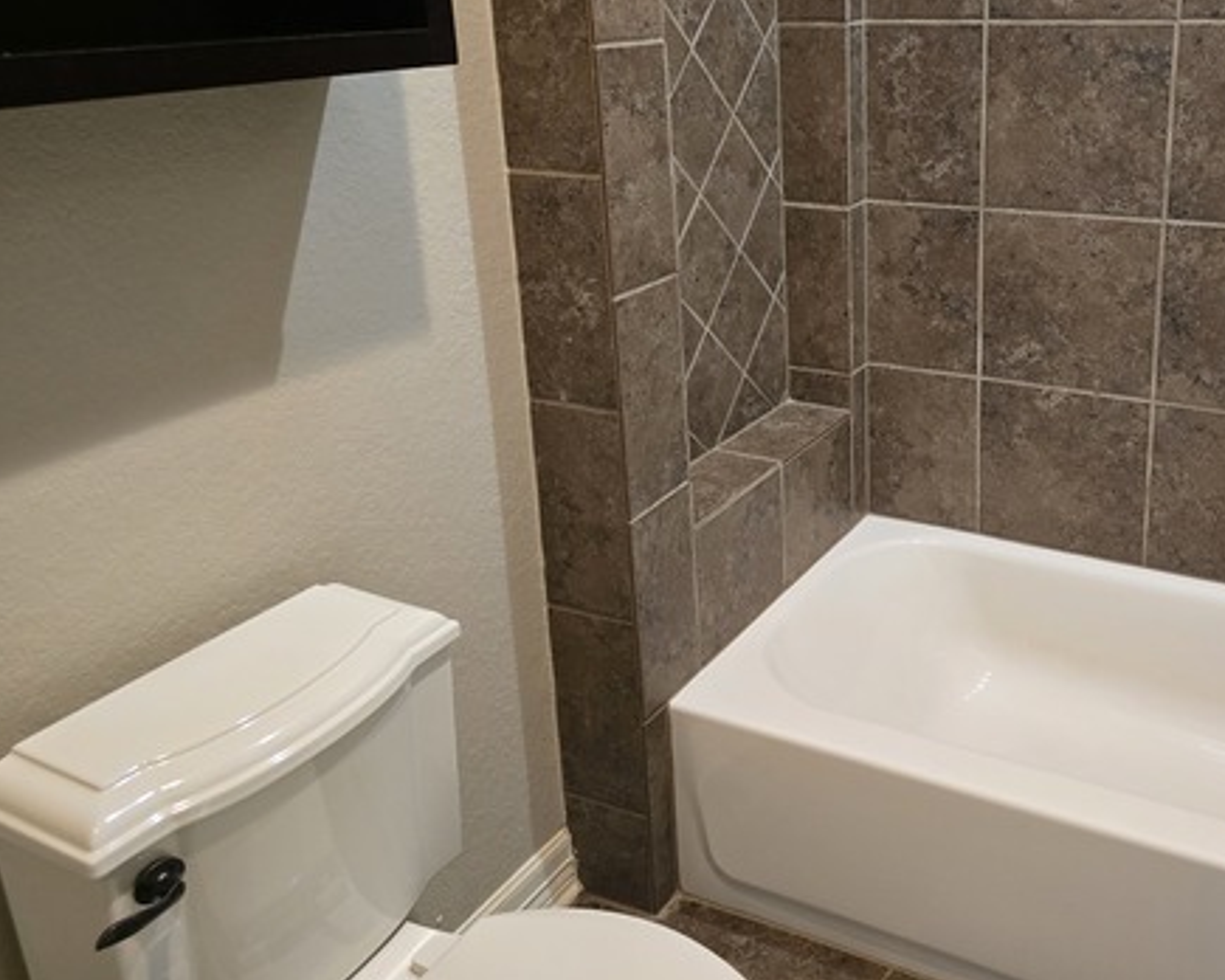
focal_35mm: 33
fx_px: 1196
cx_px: 856
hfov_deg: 52.7
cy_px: 332
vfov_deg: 44.0
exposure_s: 1/60
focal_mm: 6.3
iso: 800
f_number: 1.7
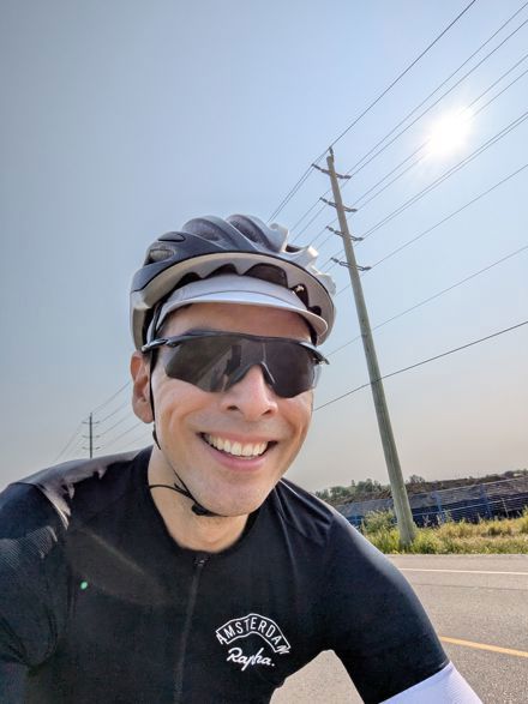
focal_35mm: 21
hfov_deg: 63.4
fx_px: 427
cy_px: 352
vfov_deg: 79.0
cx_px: 264
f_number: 2.2
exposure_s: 1/4785
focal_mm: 2.74
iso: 42
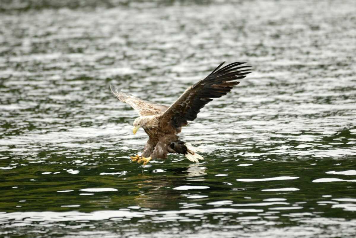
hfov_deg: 6.9
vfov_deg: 4.6
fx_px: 2970
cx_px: 178
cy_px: 119
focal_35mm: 300
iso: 400
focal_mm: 200
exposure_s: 1/1250
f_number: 2.8
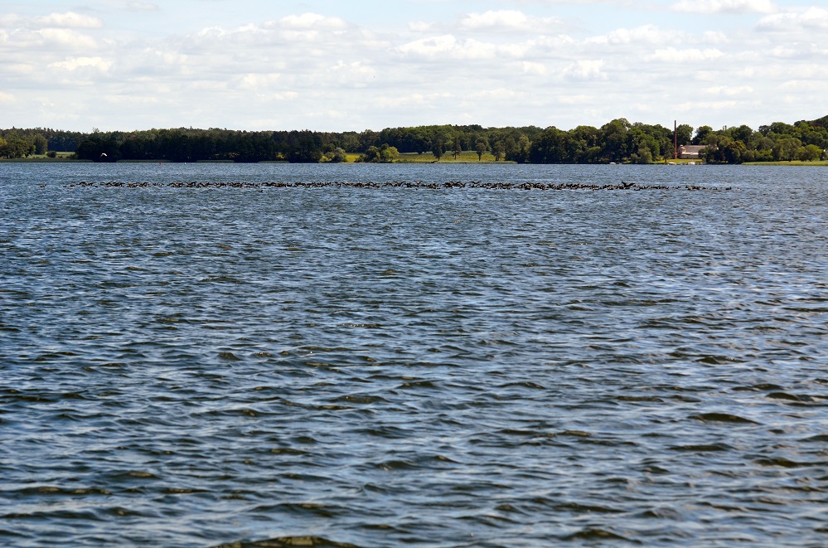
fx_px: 2926
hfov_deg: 16.1
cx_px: 414
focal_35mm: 128
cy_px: 274
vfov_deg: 10.7
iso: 400
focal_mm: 85
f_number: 6.3
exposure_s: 1/1600
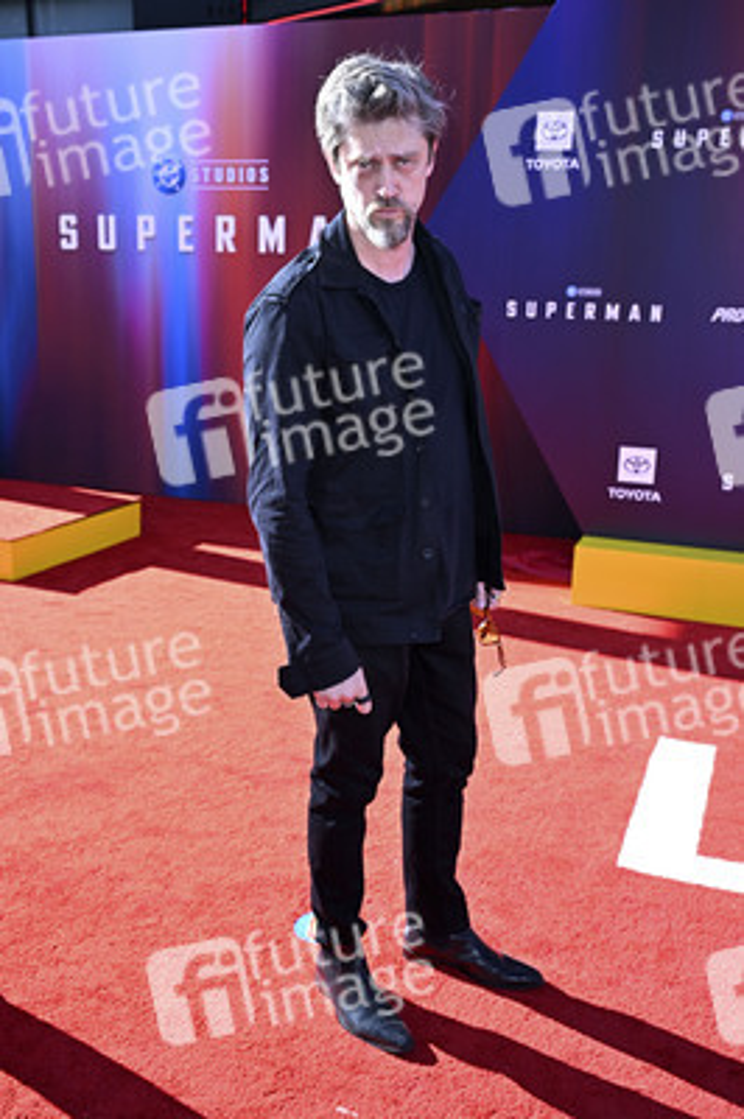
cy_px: 560
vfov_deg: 57.3
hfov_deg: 39.9
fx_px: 1025
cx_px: 372
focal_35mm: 33
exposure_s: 1/200
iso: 500
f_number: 4.5
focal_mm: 33
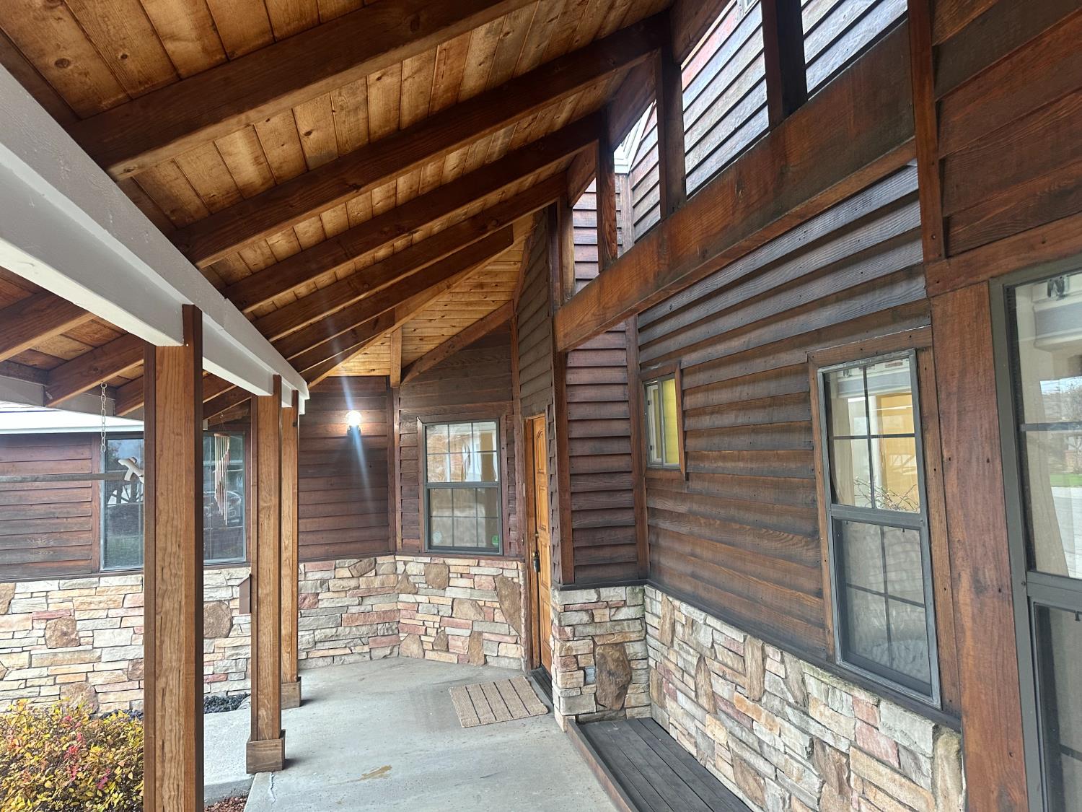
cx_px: 541
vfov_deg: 56.8
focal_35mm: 24
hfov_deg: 71.6
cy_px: 406
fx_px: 750
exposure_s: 1/60
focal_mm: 6.86
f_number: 1.78
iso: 200
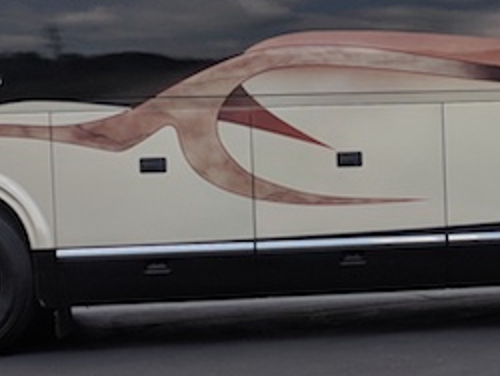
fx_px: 1504
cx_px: 600
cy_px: 180
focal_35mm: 104
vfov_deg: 14.3
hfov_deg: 17.9
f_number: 2
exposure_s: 1/1938
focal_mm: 4.67
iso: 51
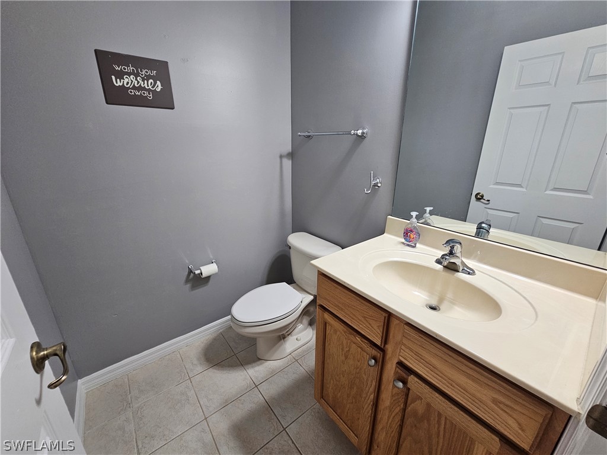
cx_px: 304
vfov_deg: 89.9
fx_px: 228
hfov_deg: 106.2
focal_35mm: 13
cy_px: 228
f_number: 2.2
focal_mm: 2.2
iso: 160
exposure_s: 1/60
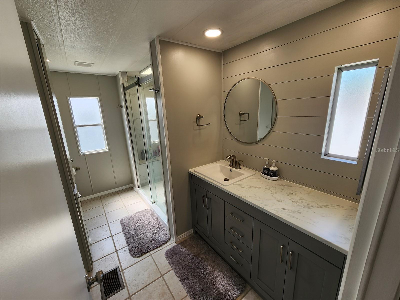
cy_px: 150
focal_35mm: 13
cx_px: 200
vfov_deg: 89.9
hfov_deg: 106.2
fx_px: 150
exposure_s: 1/127
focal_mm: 2.2
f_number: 2.2
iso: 50
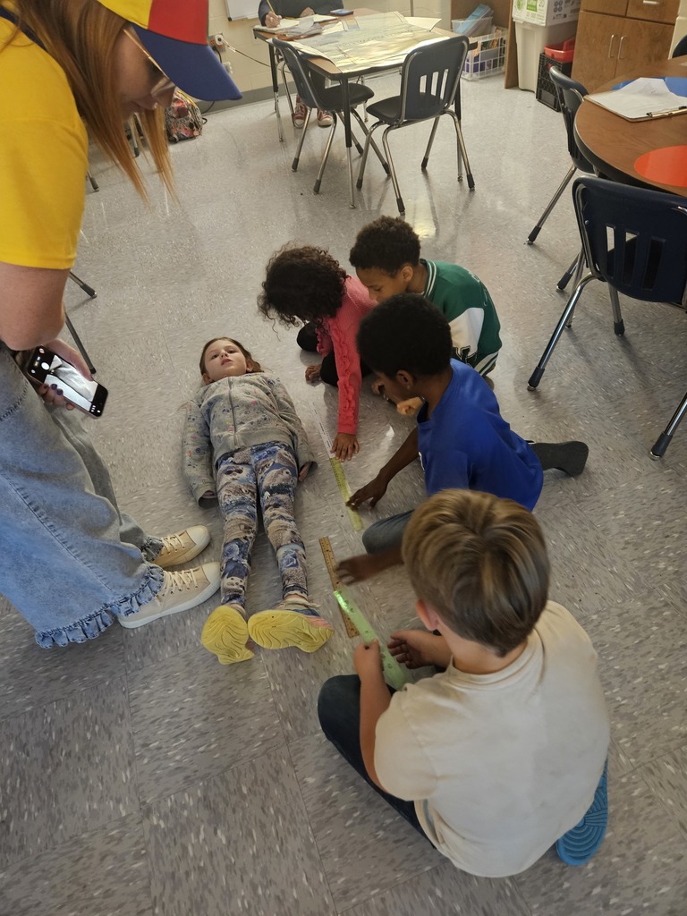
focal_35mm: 23
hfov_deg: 58.9
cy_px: 458
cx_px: 344
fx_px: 609
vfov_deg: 73.9
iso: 640
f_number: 1.8
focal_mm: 5.4
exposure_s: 1/30
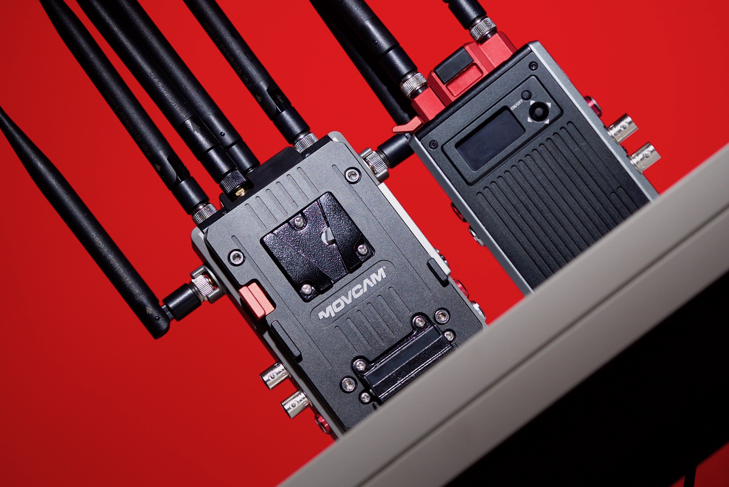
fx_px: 1823
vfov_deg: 15.2
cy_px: 244
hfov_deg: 22.6
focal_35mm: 90
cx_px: 364
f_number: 4.5
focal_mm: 60
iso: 500
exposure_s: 1/320
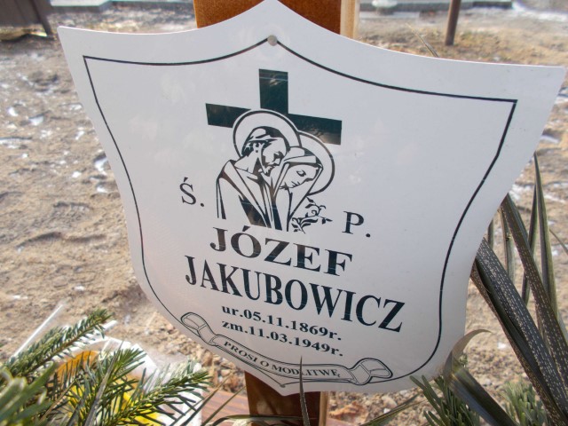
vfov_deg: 53.1
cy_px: 213
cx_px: 284
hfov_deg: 67.3
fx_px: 427
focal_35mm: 26
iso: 80
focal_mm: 4.6
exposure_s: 1/100
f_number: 3.2
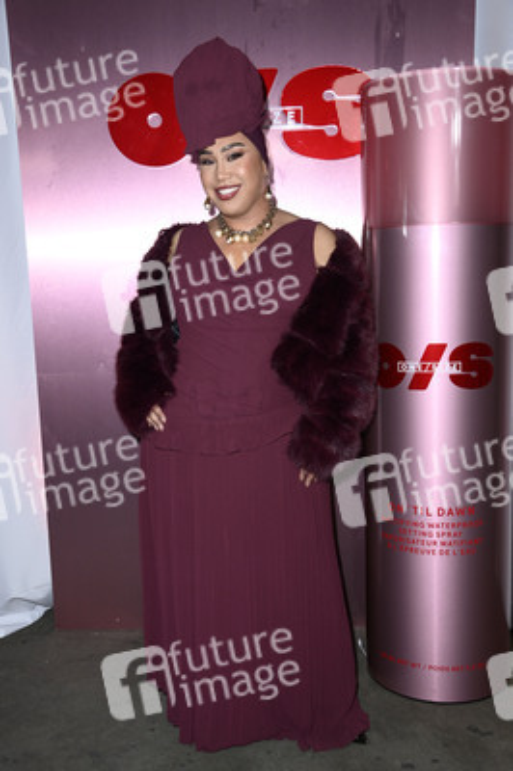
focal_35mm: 38
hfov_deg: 35.0
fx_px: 814
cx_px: 256
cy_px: 386
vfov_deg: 50.7
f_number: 5.6
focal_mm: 38
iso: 1000
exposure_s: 1/250
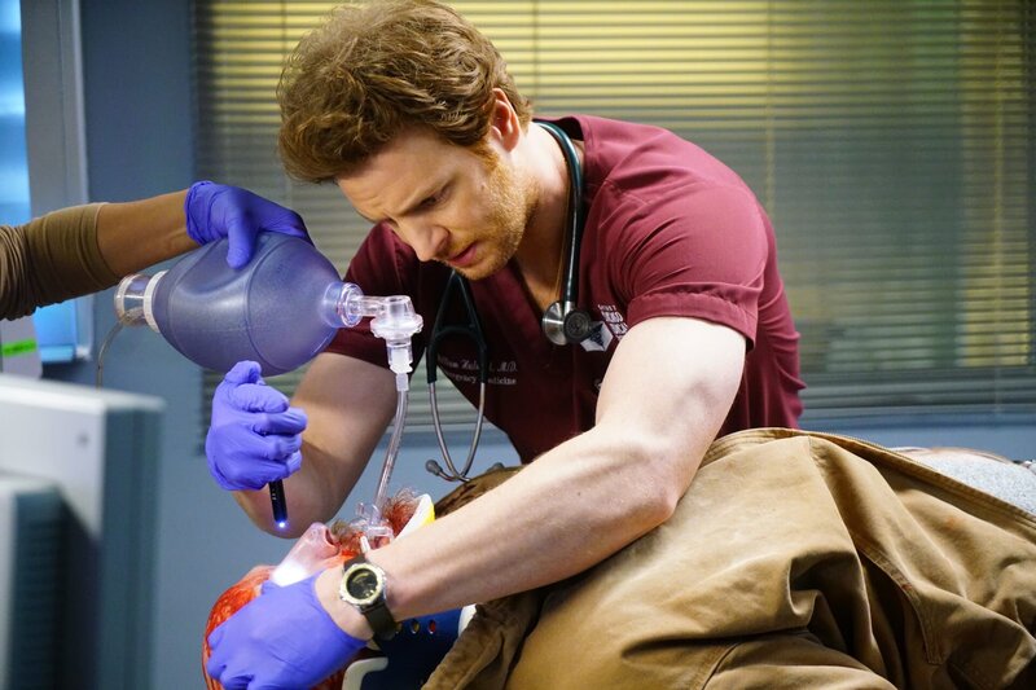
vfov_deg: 19.4
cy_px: 345
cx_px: 518
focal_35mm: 70
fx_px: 2014
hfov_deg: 28.8
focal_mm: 70
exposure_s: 1/125
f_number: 4
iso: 8000
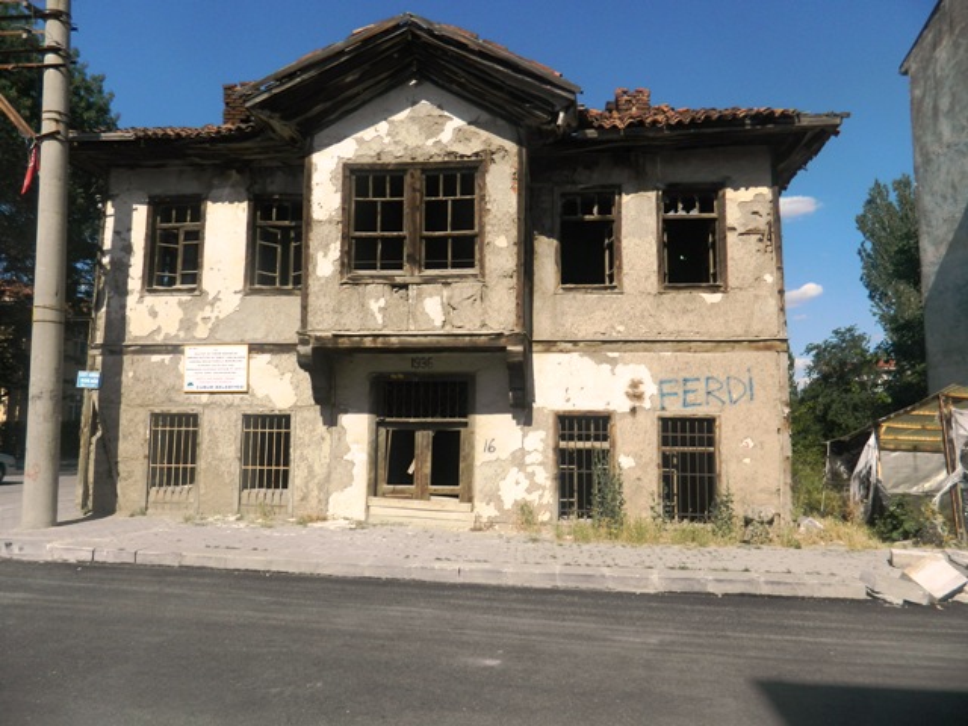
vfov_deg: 54.9
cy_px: 363
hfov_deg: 69.4
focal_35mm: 25
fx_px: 699
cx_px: 484
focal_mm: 4.5
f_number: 8.7
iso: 80
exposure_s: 1/250
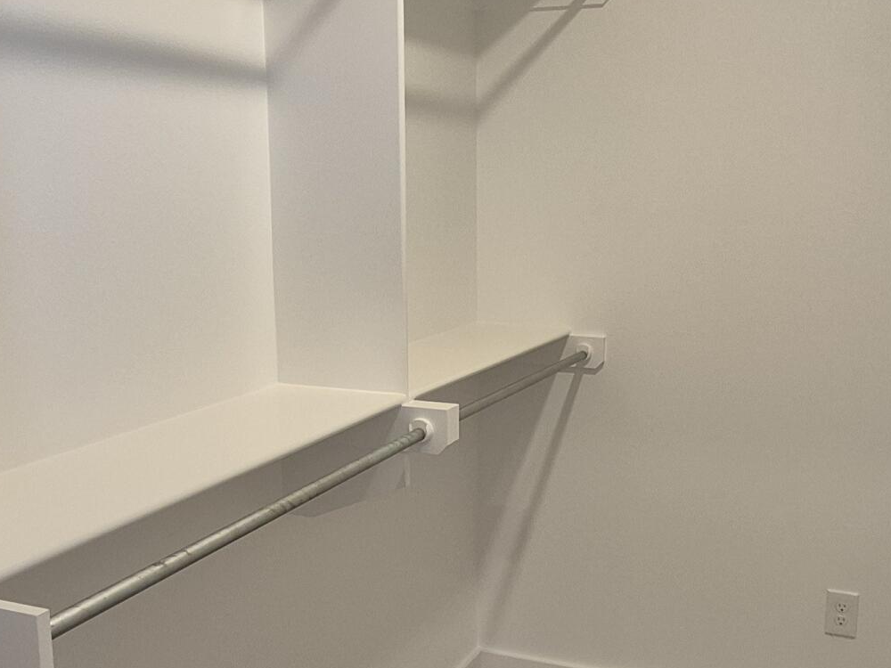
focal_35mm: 39
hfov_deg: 47.7
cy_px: 351
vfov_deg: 36.8
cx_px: 512
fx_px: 1004
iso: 125
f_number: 2.2
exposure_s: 1/60
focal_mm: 1.74
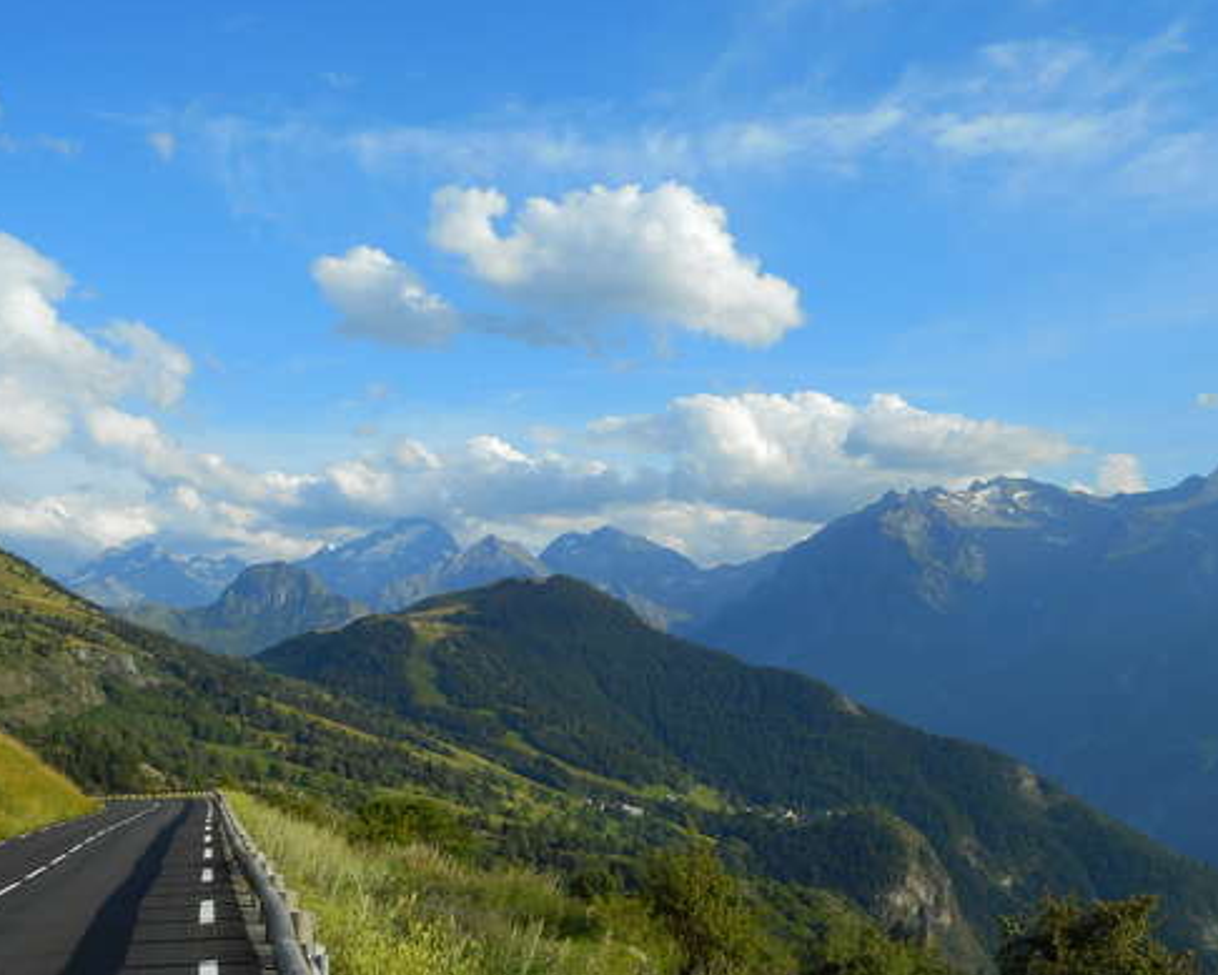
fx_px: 1478
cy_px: 556
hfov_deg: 44.8
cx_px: 617
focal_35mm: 41
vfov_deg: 36.4
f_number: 4.2
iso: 80
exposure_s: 1/640
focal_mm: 6
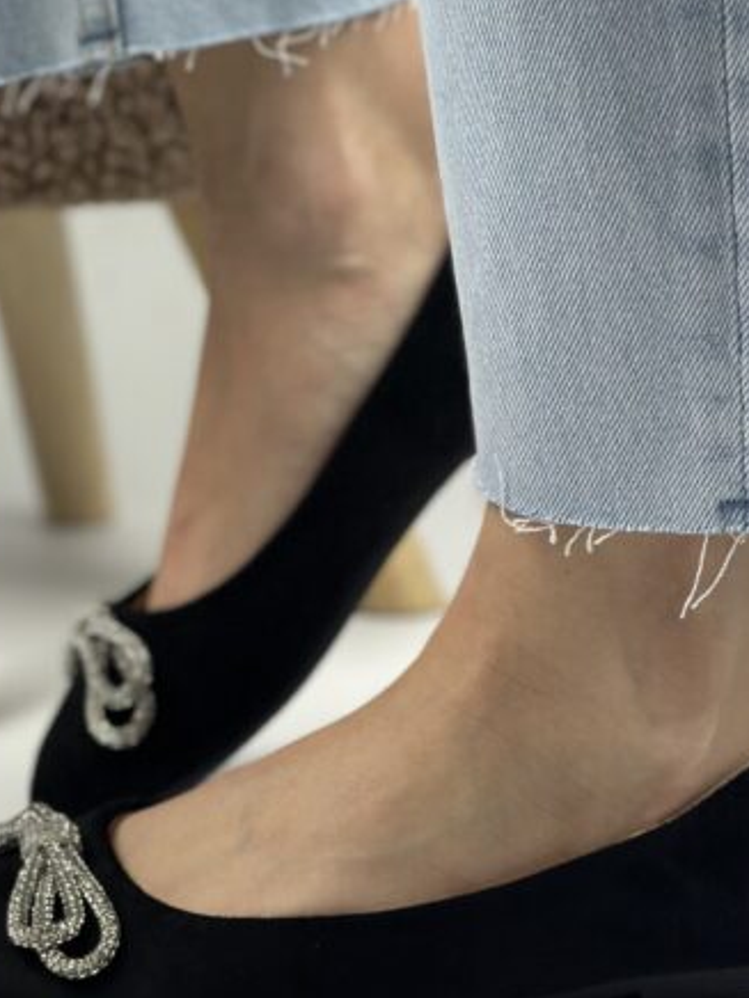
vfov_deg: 22.2
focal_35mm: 88
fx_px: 2539
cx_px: 399
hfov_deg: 16.8
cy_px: 343
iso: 80
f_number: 1.78
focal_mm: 6.86
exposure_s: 1/1085
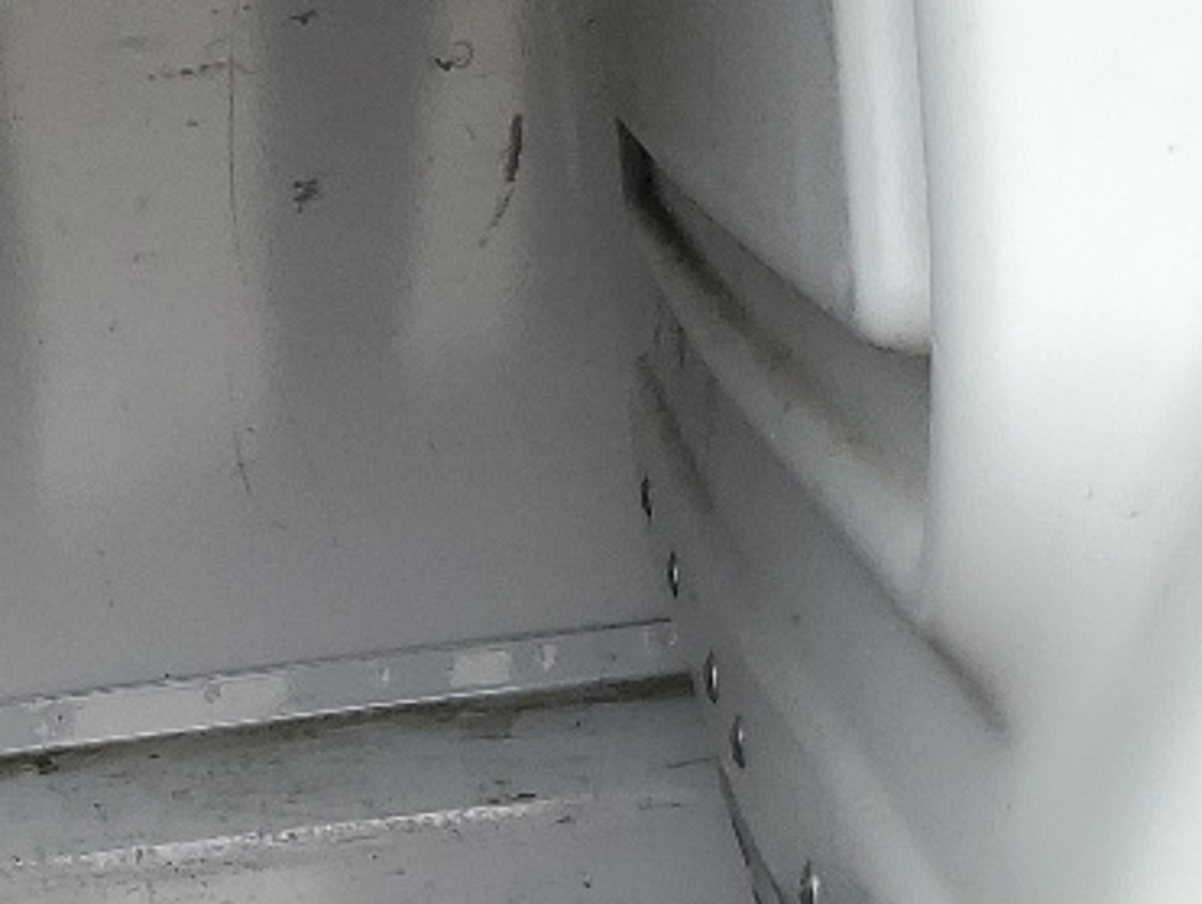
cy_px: 1908
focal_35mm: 112
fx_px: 3893
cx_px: -181
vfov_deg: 11.6
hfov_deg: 16.9
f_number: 1.5
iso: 50
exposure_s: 1/244
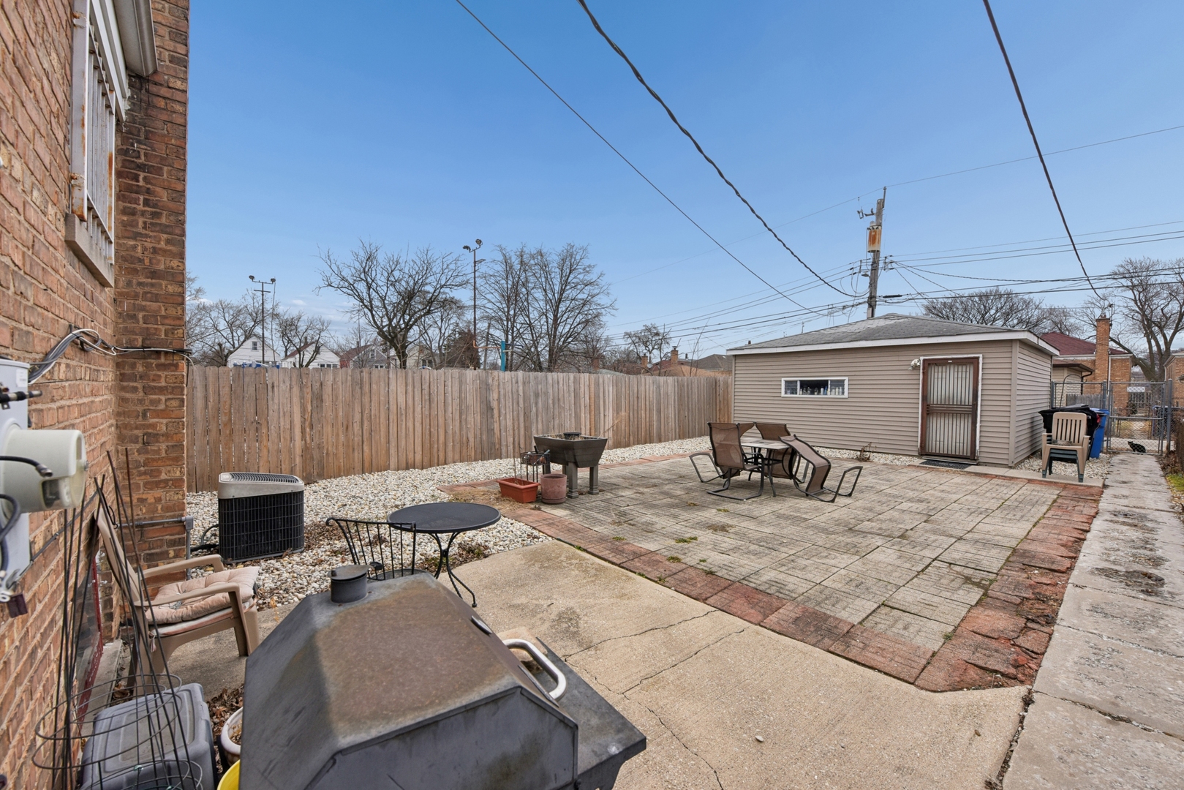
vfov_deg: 81.2
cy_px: 395
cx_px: 592
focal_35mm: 14
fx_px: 460
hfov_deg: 104.2
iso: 400
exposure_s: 1/640
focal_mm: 14
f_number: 9
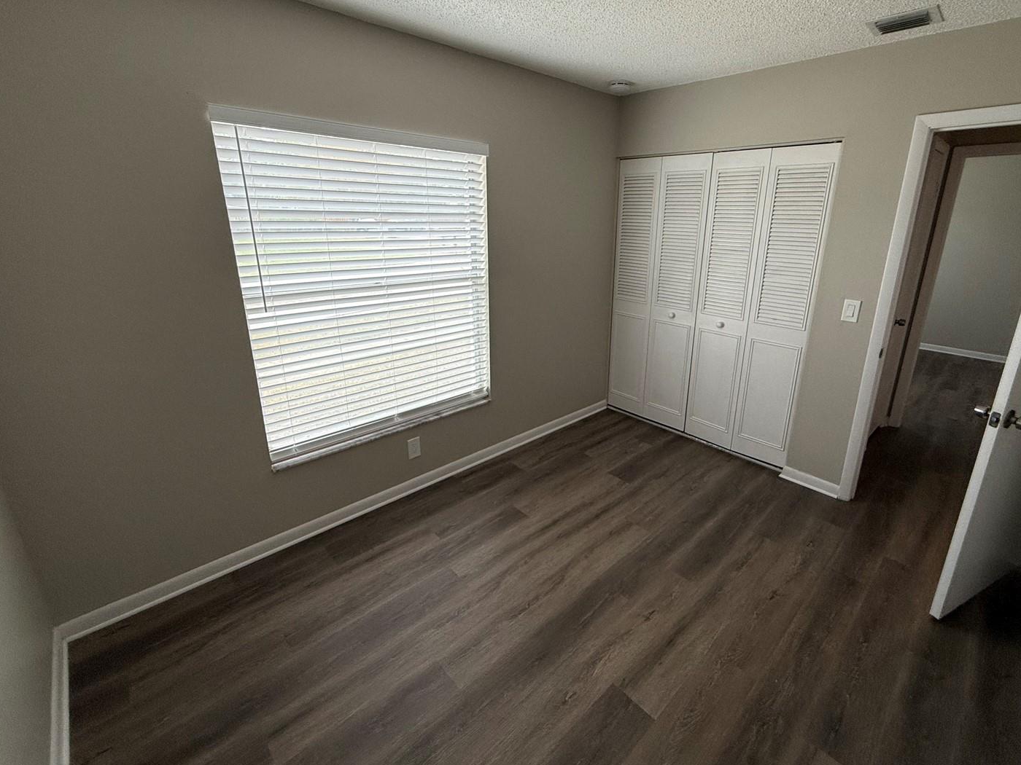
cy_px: 355
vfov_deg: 78.0
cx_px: 555
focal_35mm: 16
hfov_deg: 94.3
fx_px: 472
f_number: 2.2
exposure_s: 1/99
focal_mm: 2.22
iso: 80
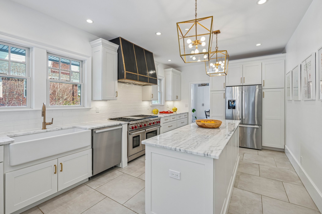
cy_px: 107
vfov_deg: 73.7
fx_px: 143
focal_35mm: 16
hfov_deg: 96.7
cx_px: 161
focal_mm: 16
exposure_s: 1/40
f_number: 8
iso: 400
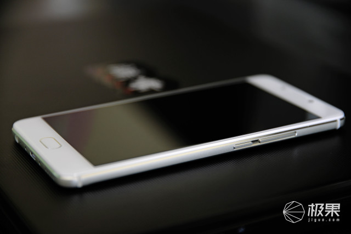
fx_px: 1024
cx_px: 176
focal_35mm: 105
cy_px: 117
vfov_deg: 13.0
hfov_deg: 19.5
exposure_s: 1/30
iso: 1000
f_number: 4
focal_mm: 105
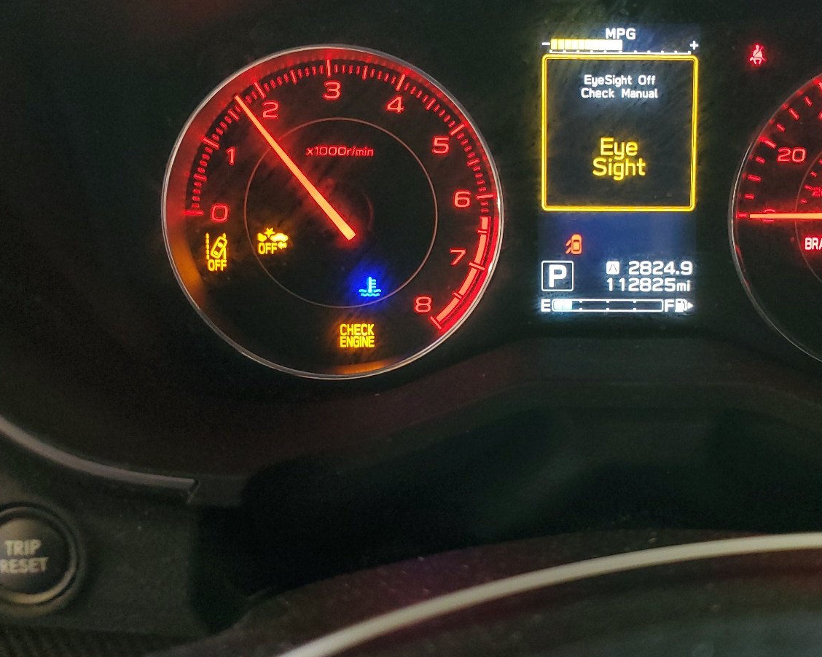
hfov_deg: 49.2
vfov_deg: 41.0
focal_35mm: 36
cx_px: 565
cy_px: 280
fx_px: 876
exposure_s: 1/60.2
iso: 178
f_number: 1.5
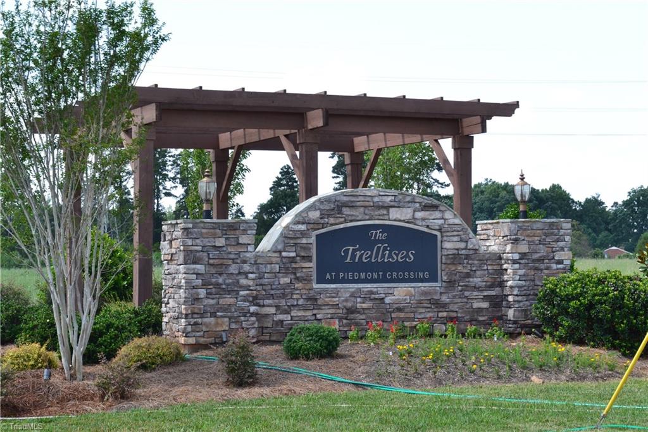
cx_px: 324
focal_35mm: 82
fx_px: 1484
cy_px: 216
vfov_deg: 16.5
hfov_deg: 24.6
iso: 400
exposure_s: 1/250
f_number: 10
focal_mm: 55
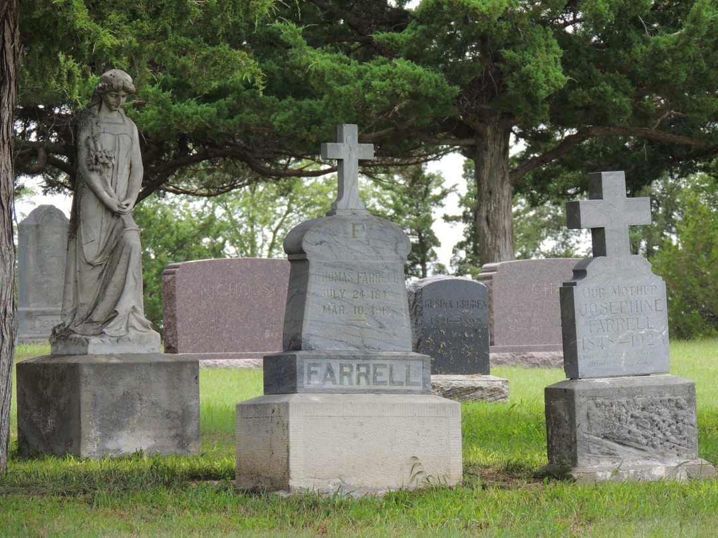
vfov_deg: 5.4
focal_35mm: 275
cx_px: 359
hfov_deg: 7.2
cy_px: 269
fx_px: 5704
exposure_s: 1/500
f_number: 4.7
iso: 250
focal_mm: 49
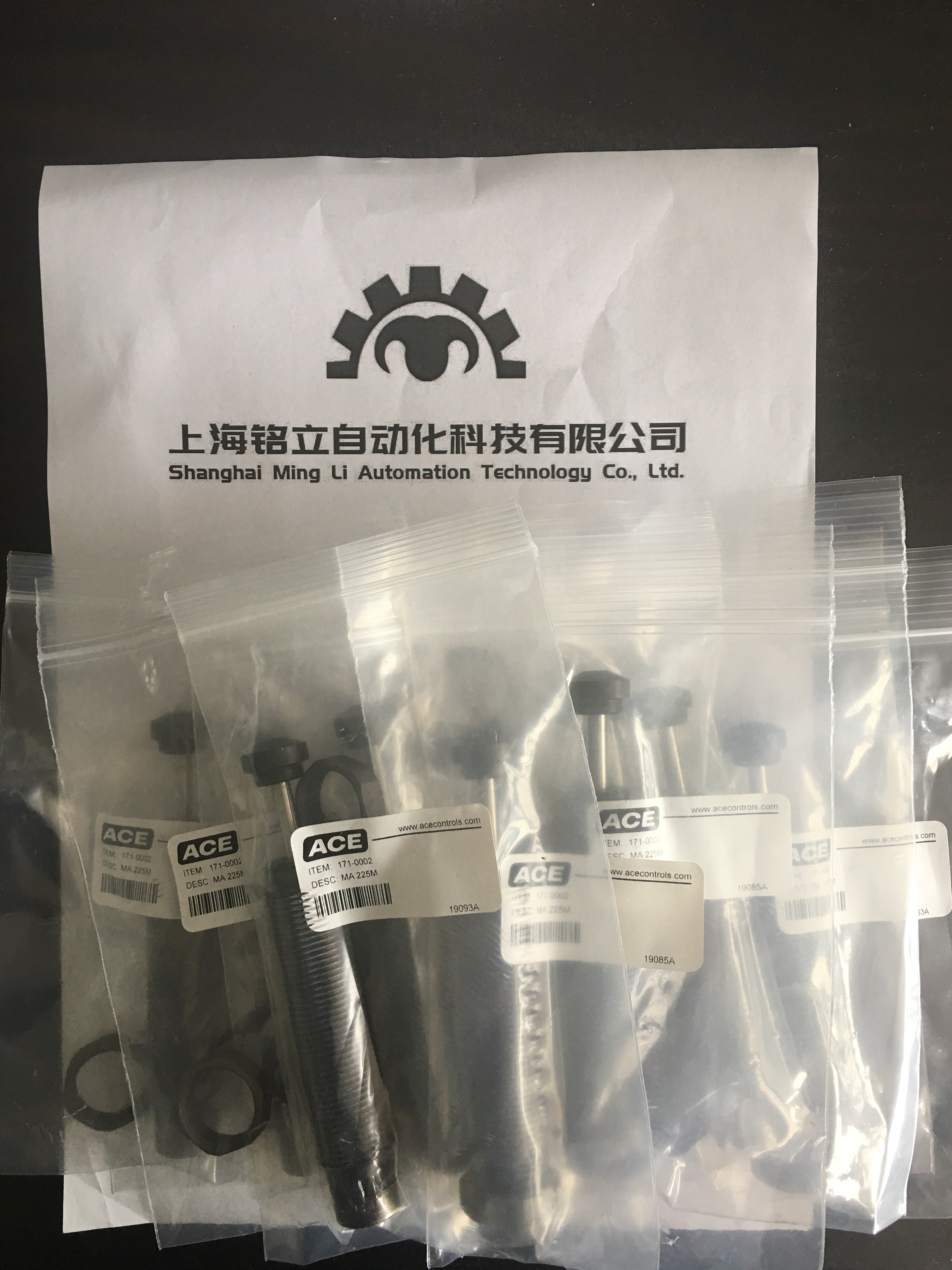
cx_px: 487
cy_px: 639
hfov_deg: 46.8
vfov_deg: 60.0
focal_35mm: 30
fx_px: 1100
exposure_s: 1/33
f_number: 2.2
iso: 50
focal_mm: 4.15
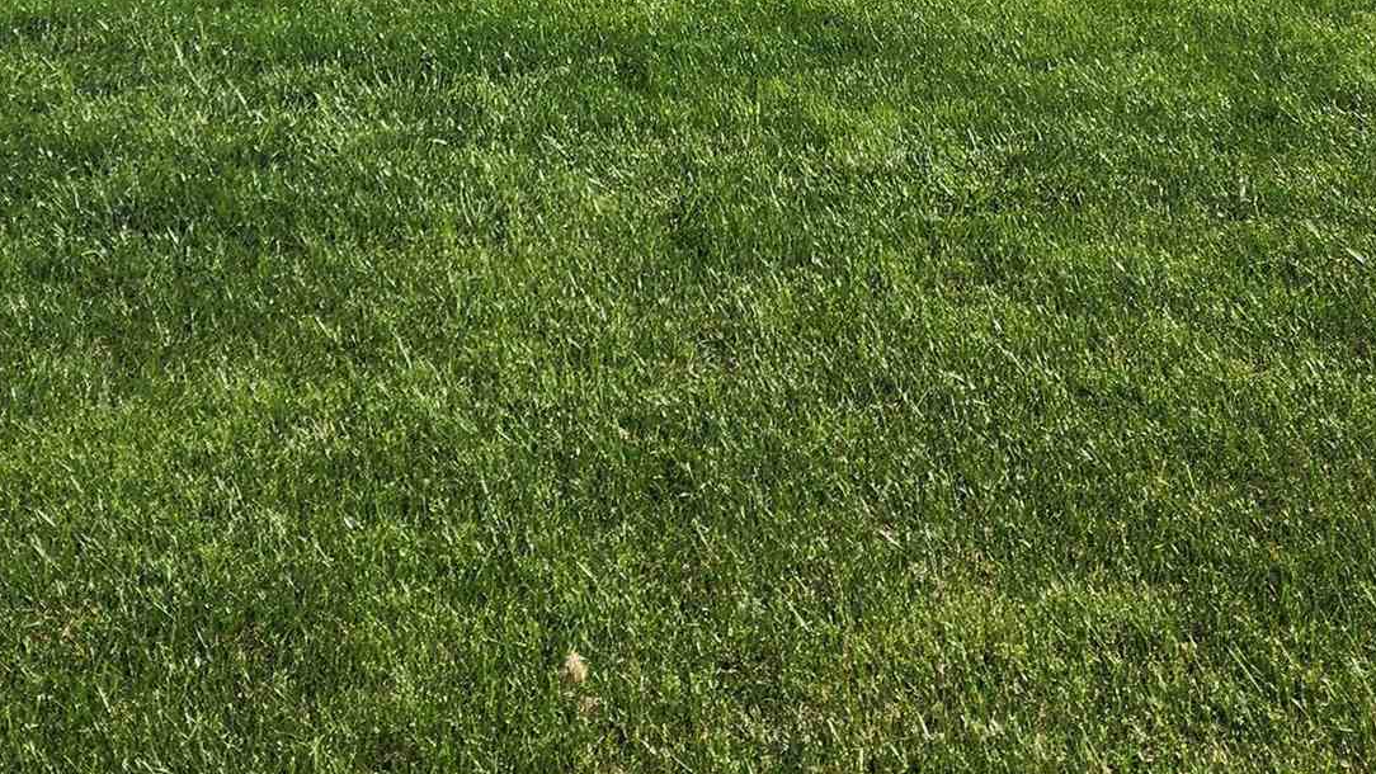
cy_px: -251
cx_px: 660
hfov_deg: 29.7
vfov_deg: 16.1
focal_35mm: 71
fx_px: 2591
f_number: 1.8
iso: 12
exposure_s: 1/1108
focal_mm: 6.4
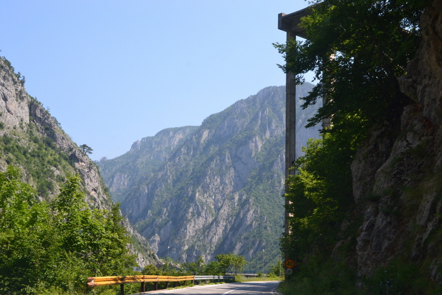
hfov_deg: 41.1
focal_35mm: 48
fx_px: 590
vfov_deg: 28.1
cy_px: 148
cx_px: 221
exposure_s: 1/200
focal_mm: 32
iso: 400
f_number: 10
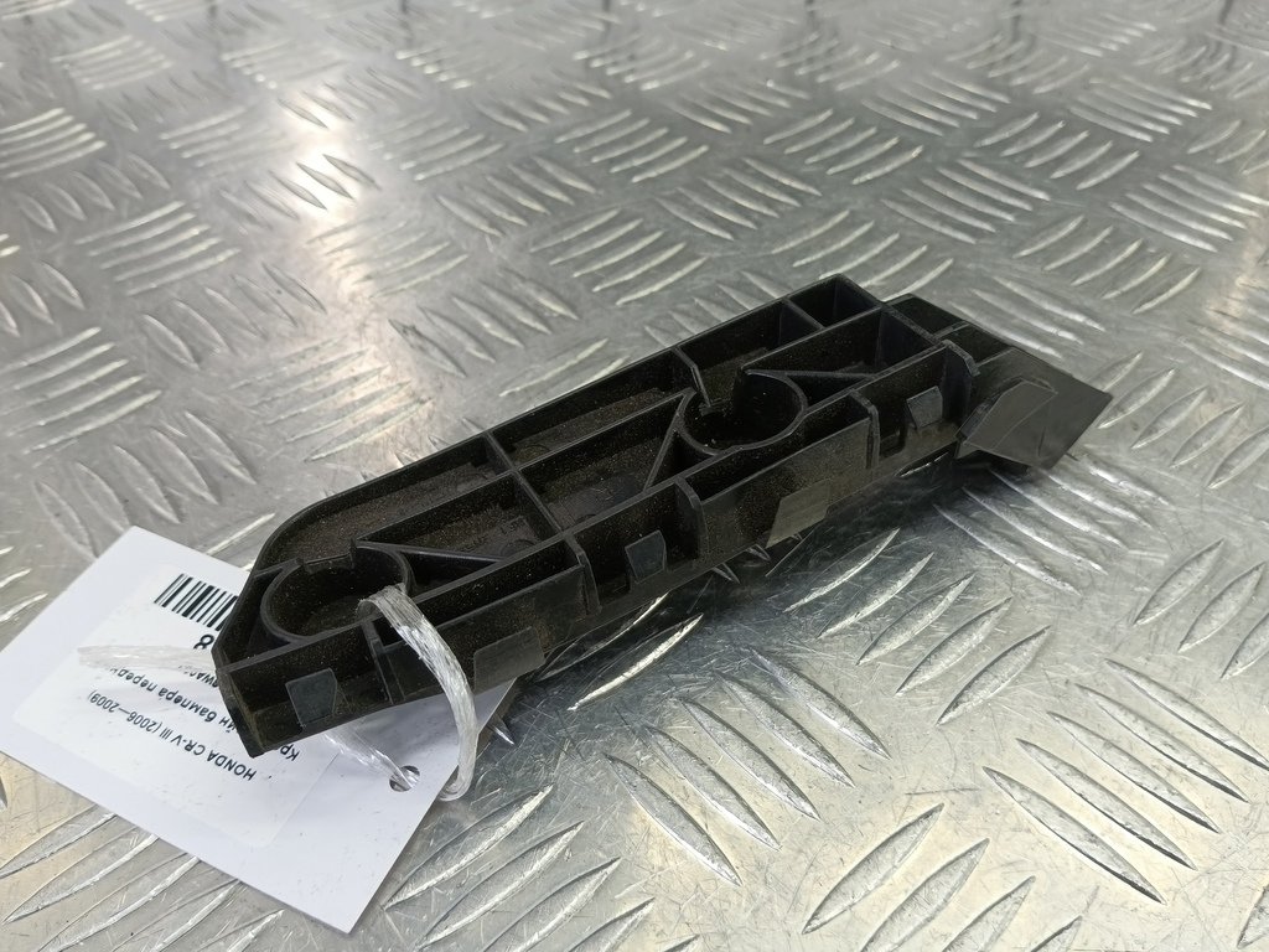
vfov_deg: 58.9
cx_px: 634
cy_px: 476
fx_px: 843
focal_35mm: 23
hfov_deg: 73.9
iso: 137
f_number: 1.6
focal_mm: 4.11
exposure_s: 1/50
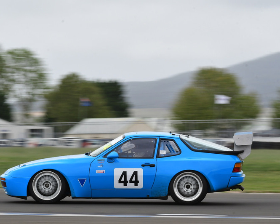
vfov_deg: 4.6
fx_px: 2809
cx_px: 153
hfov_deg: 5.7
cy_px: 112
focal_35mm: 339
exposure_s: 1/200
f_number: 14
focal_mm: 200
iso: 500
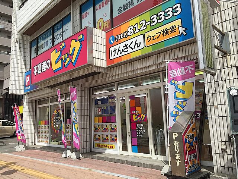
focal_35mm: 29
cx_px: 119
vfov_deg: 48.2
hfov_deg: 61.7
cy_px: 90
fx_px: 199
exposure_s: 1/1721
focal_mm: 4.15
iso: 32
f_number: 2.2
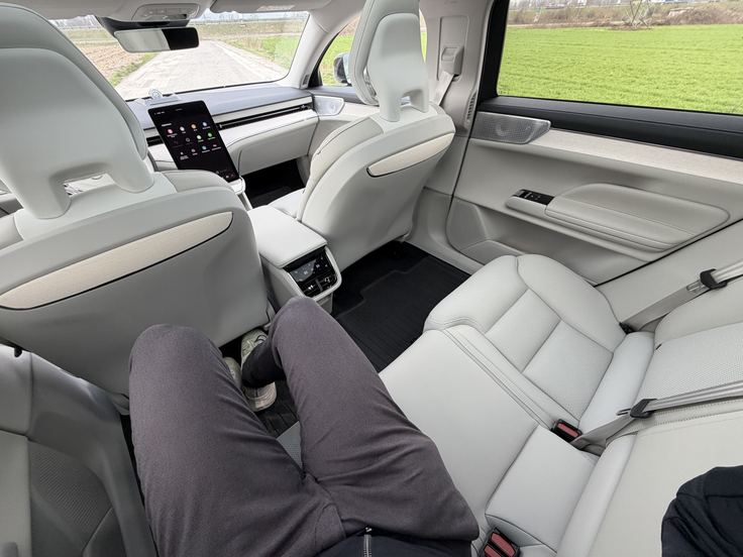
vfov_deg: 85.7
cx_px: 372
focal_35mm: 14
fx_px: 300
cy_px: 278
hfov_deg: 102.1
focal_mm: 2.22
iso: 80
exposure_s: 1/65
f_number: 2.2
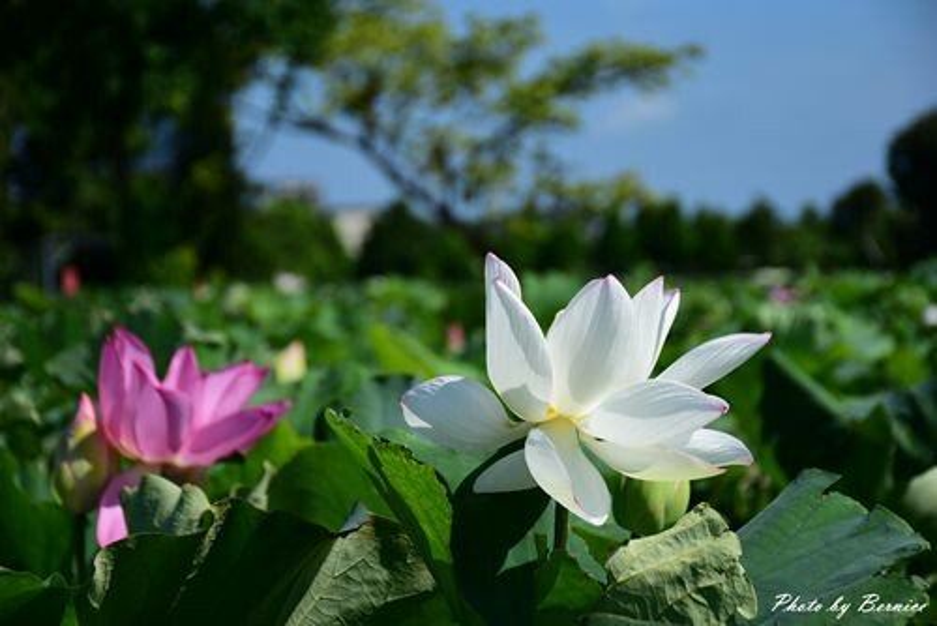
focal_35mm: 112
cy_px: 313
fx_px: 2930
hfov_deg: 18.2
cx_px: 468
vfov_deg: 12.2
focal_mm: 75
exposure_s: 1/800
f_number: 5.6
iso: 100
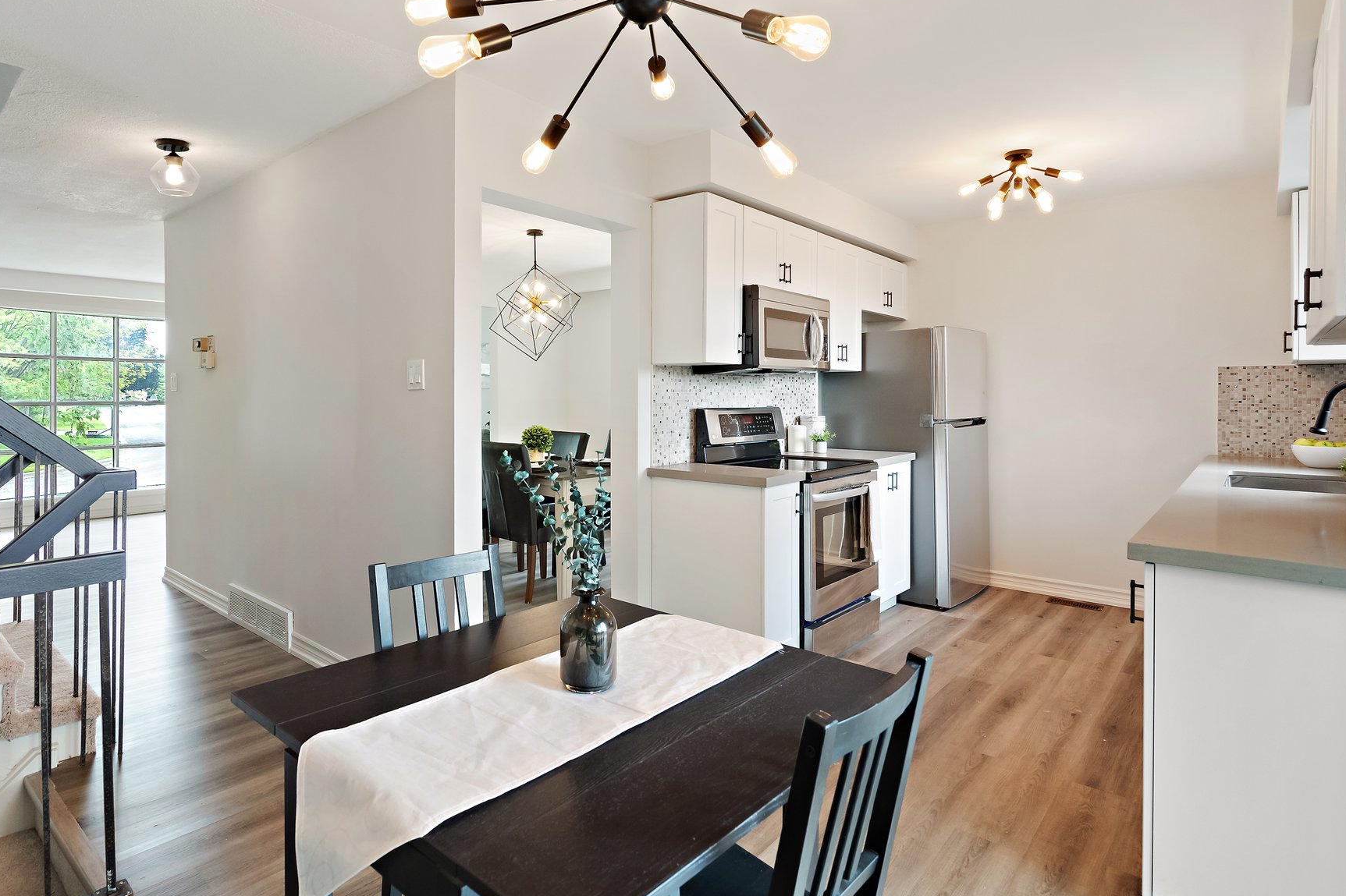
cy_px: 399
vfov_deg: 64.3
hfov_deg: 86.8
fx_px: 710
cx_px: 620
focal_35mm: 19
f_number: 8
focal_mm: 16
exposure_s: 1/10
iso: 1600
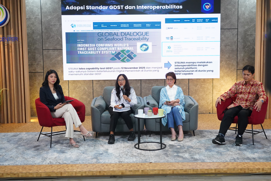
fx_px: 294
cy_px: 90
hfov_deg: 49.6
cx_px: 136
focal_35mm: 39
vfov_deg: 34.2
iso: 6400
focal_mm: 39
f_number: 5
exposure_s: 1/125
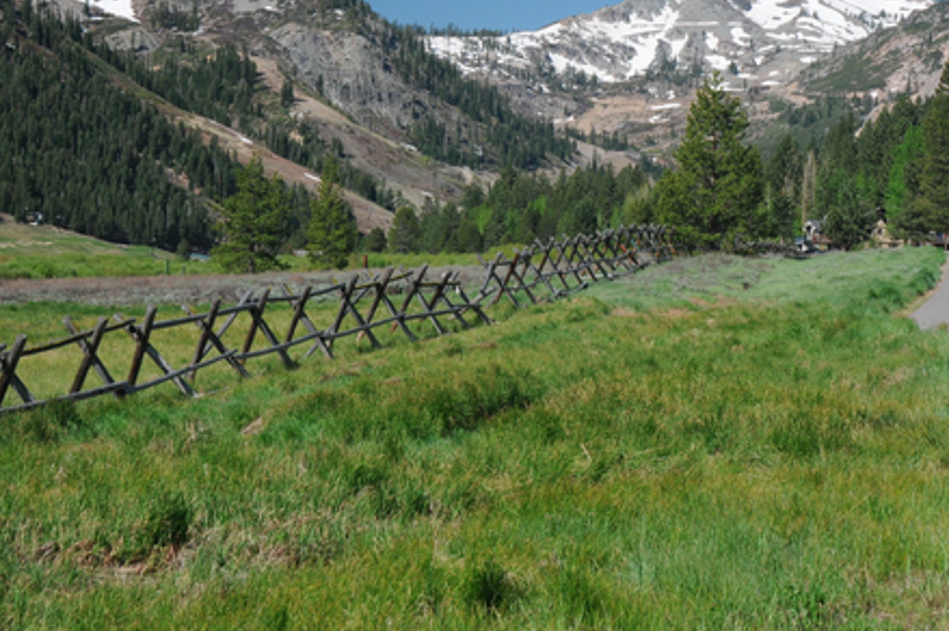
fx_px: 2024
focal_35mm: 77
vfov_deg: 17.6
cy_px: 121
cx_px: 526
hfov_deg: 26.4
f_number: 8
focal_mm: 31
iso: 200
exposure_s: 1/100
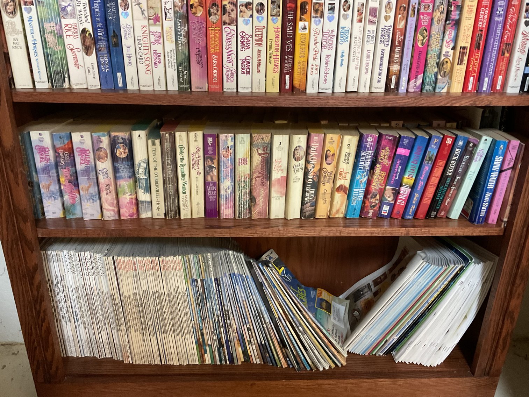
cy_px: 198
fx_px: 443
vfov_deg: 48.2
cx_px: 264
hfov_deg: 61.7
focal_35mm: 29
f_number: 1.8
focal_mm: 3
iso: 250
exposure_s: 1/30
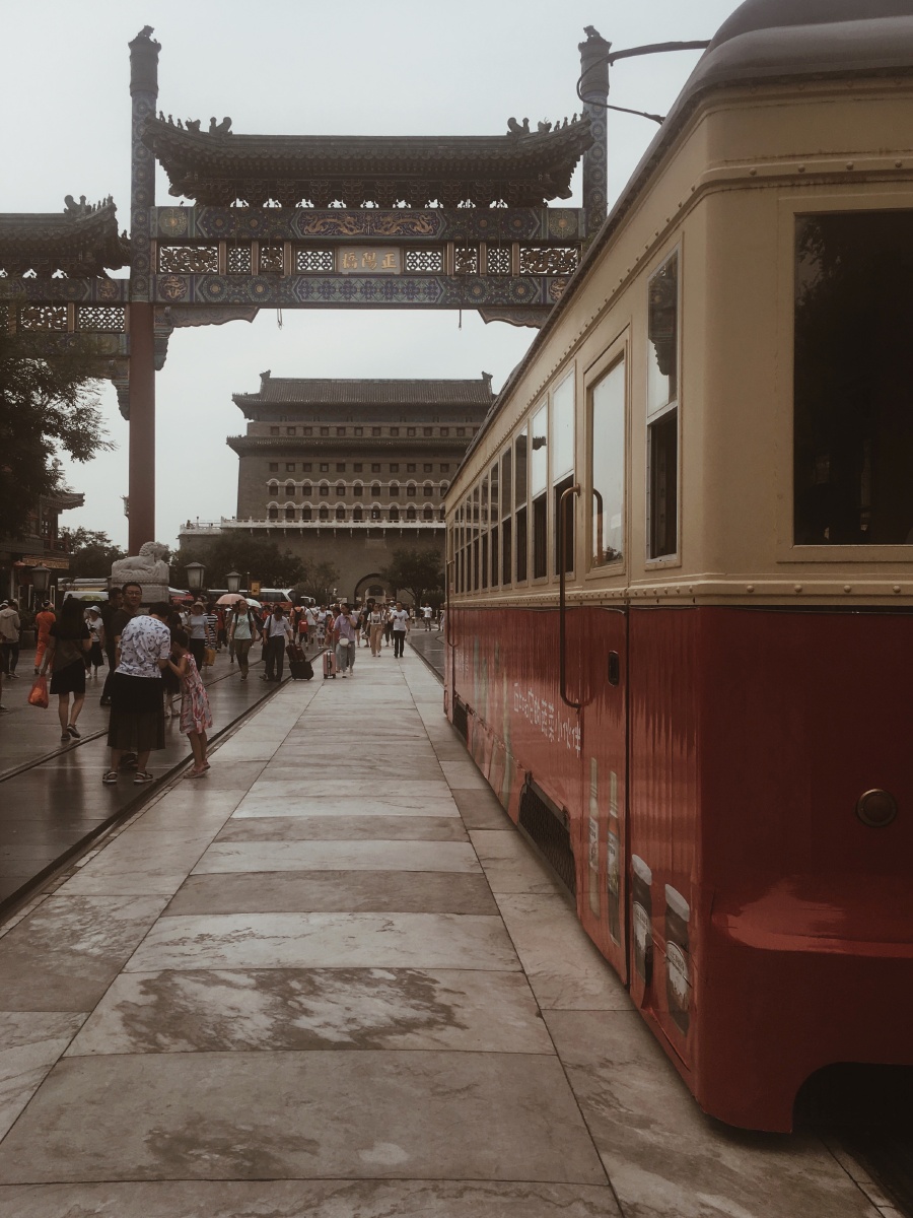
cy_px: 609
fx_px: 1020
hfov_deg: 48.2
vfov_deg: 61.7
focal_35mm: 29
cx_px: 456
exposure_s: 1/746
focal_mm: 4.15
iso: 25
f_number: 2.2
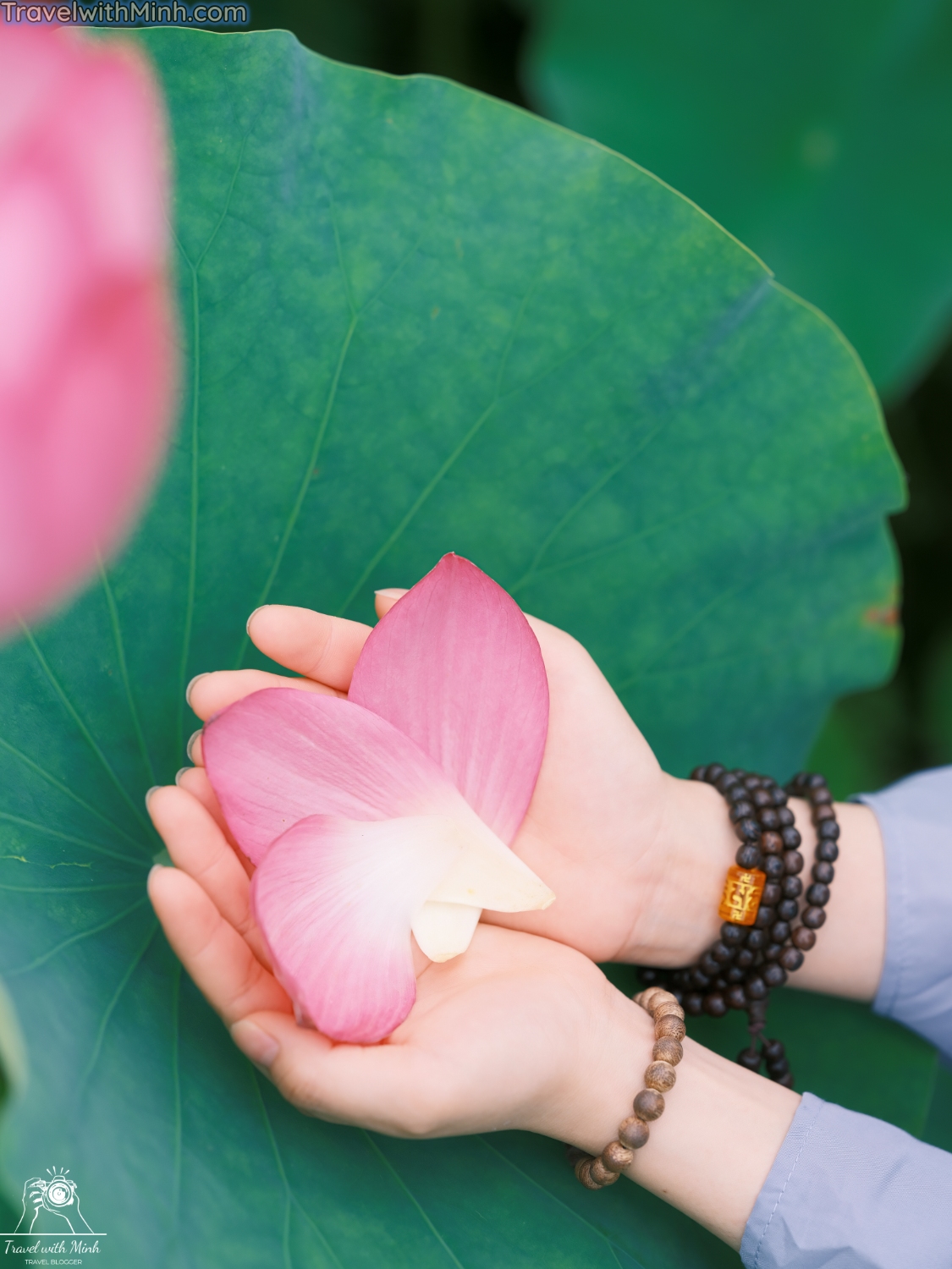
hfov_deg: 17.0
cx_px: 476
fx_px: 3190
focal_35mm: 87
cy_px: 634
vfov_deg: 22.5
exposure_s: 1/210
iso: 200
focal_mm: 110
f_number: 4
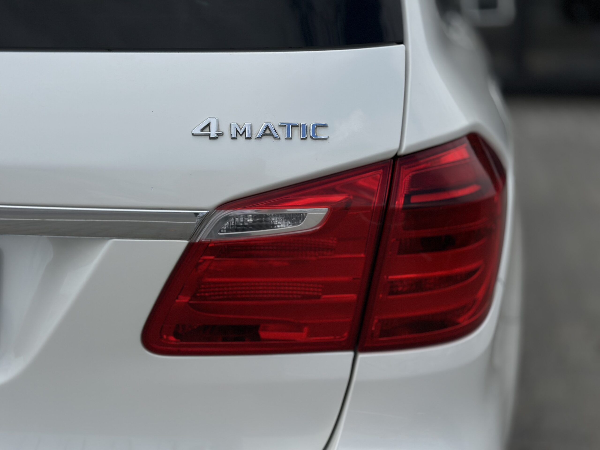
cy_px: 225
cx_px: 300
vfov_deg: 30.3
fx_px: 832
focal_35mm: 48
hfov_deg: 39.7
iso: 80
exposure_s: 1/9804
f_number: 1.78
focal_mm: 6.86
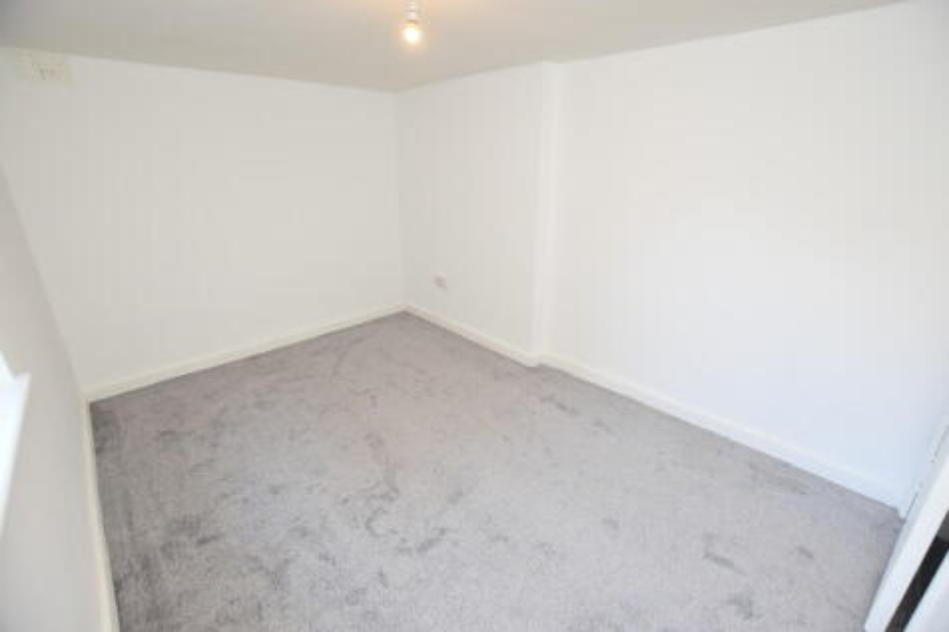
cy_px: 316
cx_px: 474
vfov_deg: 77.3
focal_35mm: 15
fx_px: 395
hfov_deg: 100.4
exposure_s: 1/125
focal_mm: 10
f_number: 4
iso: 800
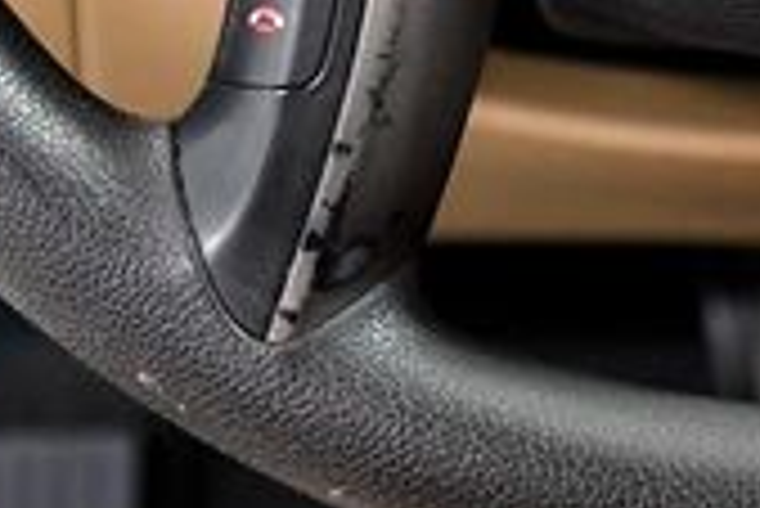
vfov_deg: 7.4
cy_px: -267
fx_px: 3845
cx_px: 868
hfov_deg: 11.1
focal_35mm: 182
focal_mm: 32
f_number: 3.5
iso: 2500
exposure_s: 1/320
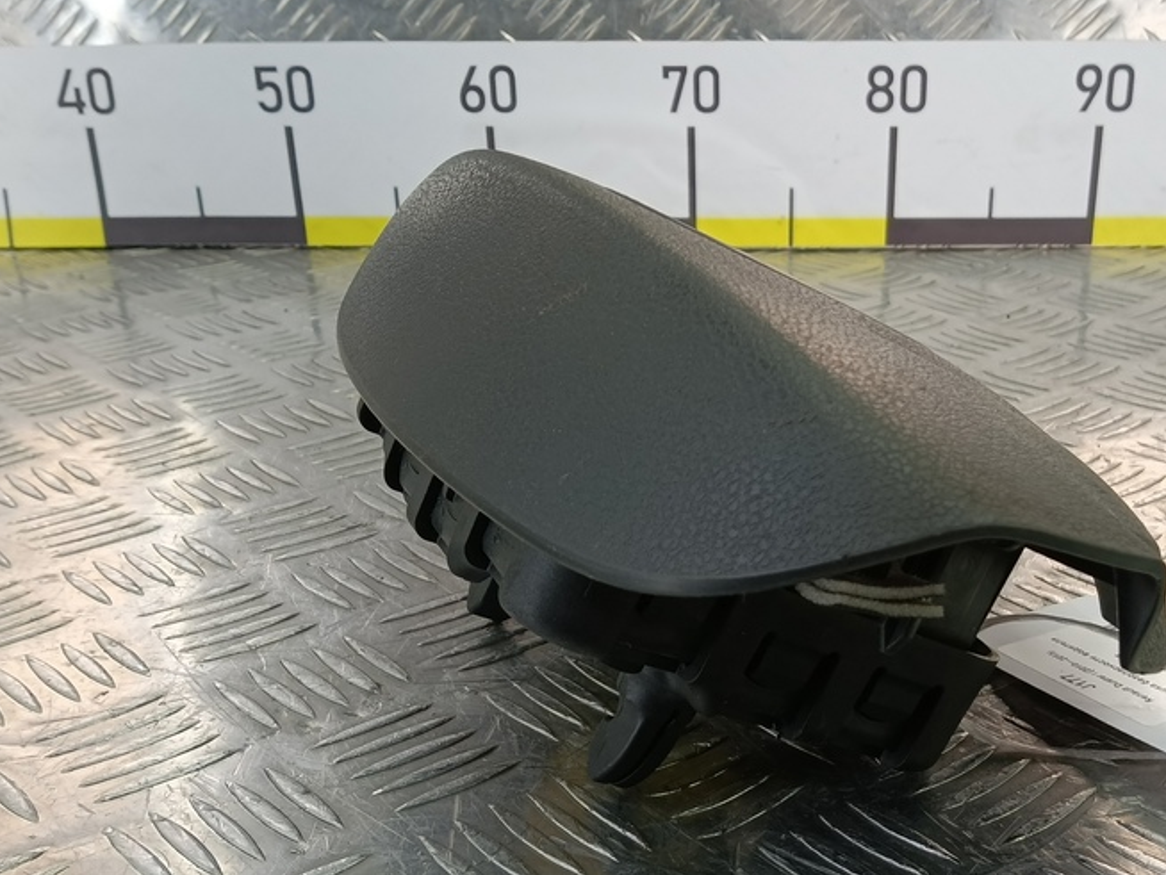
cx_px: 742
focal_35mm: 36
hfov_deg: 50.7
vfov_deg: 39.6
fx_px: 1213
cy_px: 494
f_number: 1.6
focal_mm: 4.11
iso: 82
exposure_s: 1/50
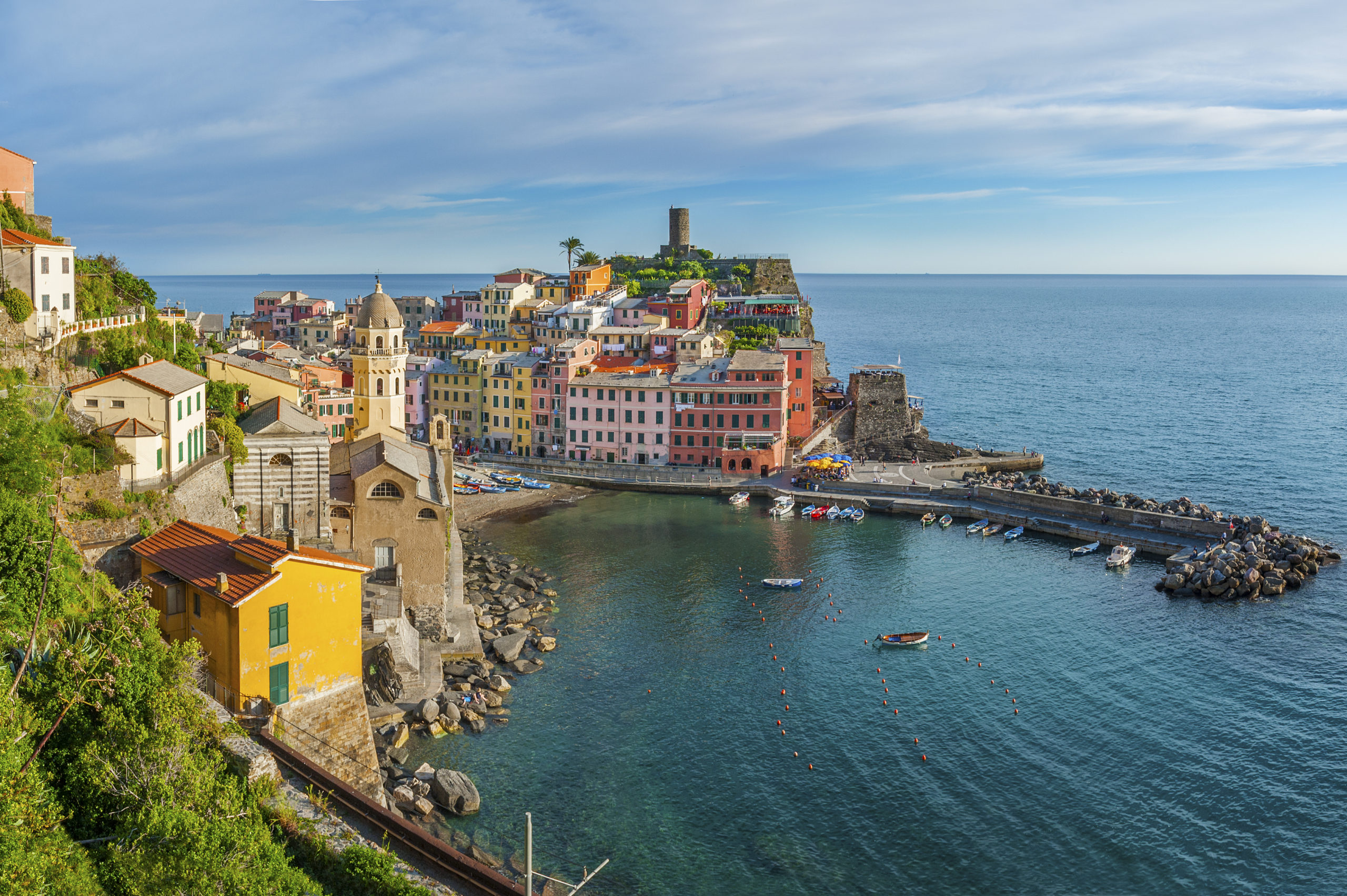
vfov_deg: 47.9
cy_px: 448
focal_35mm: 27
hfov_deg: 67.4
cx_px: 674
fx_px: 1010
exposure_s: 1/200
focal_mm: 27
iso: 200
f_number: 11
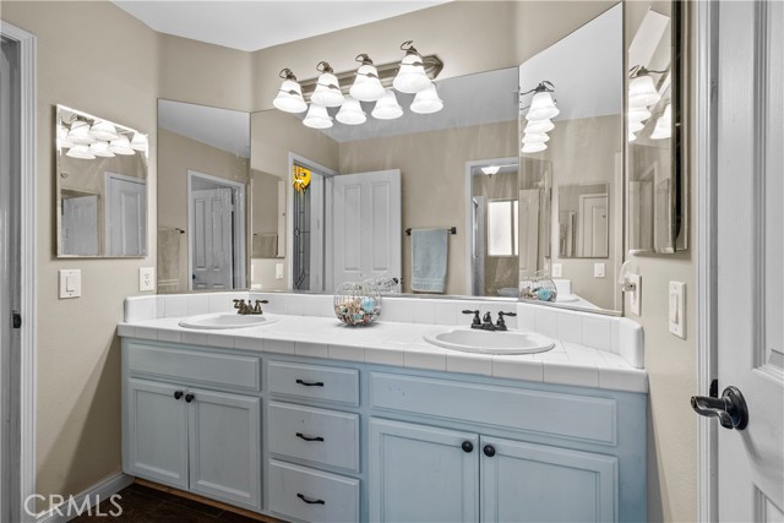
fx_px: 349
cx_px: 392
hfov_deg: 96.7
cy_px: 262
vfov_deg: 73.8
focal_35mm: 16
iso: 250
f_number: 9
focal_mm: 16
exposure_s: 1
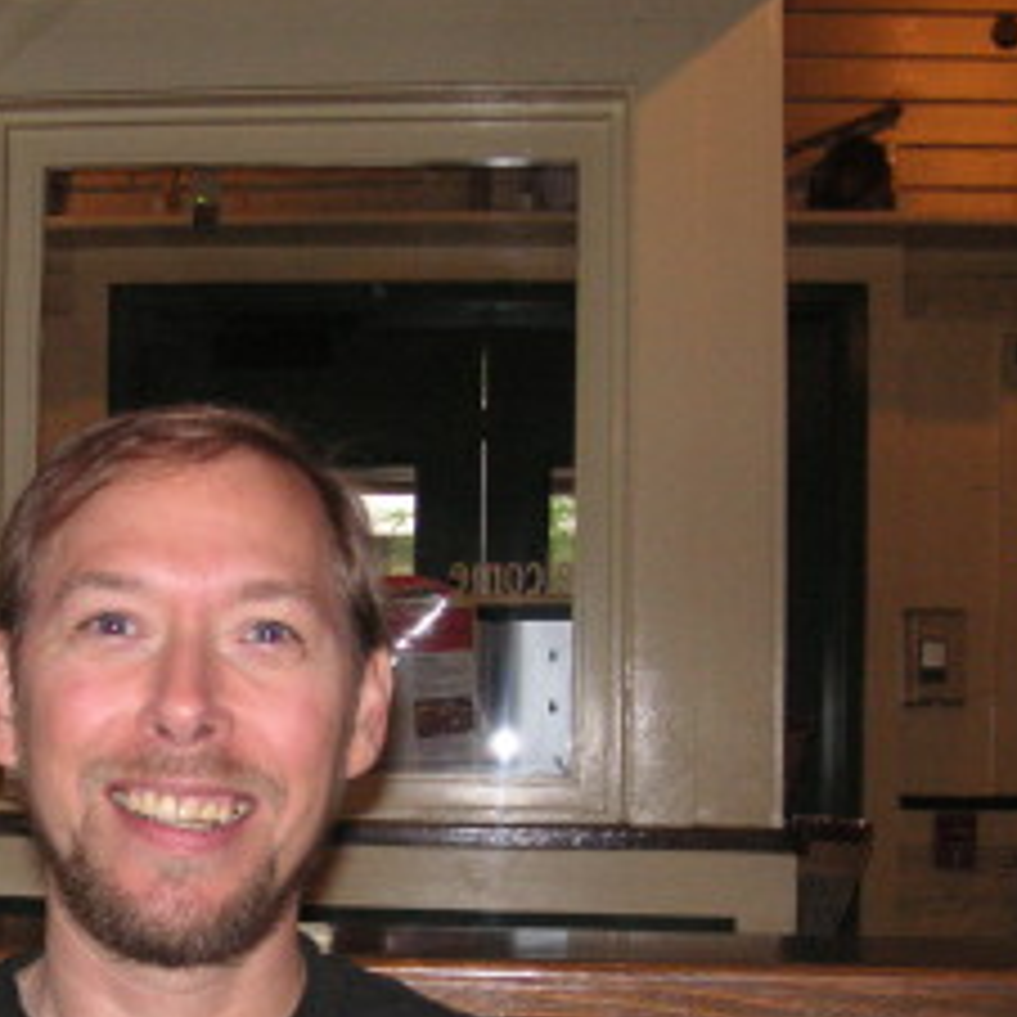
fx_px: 2161
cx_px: 212
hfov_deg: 26.0
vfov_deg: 26.2
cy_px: 745
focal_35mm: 65
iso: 160
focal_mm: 6.1
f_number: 2.8
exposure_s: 1/45
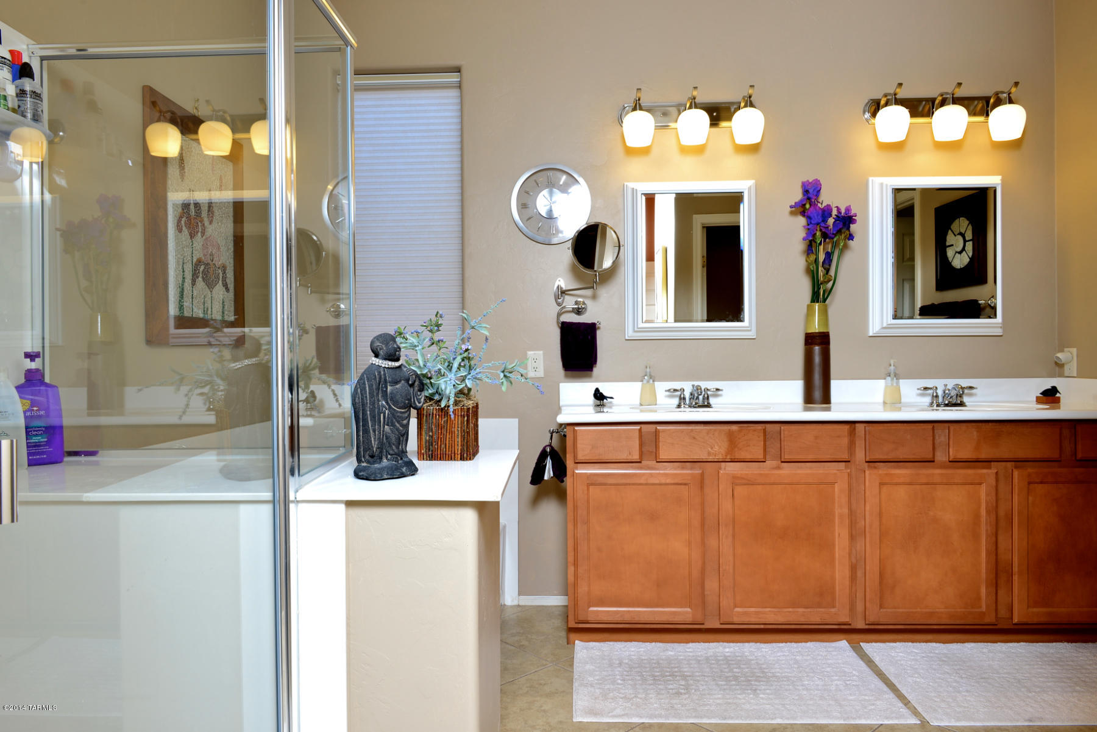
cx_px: 548
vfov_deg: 53.2
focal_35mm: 24
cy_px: 366
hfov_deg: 73.7
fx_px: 731
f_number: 13
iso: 200
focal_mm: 24
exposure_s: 1/13
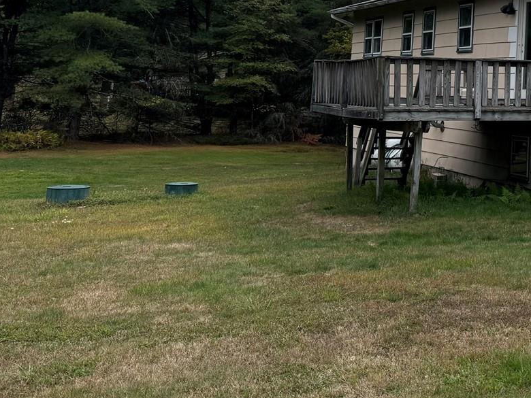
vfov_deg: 22.3
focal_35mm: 63
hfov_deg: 26.5
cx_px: 673
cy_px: -5
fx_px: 966
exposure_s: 1/4405
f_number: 1.78
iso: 100
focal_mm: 6.76
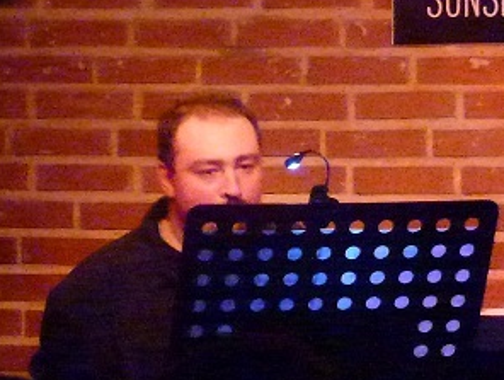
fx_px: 3471
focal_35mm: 238
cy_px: 244
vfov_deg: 6.3
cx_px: 318
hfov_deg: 8.3
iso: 6400
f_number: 5.4
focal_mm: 30.7
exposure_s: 1/10
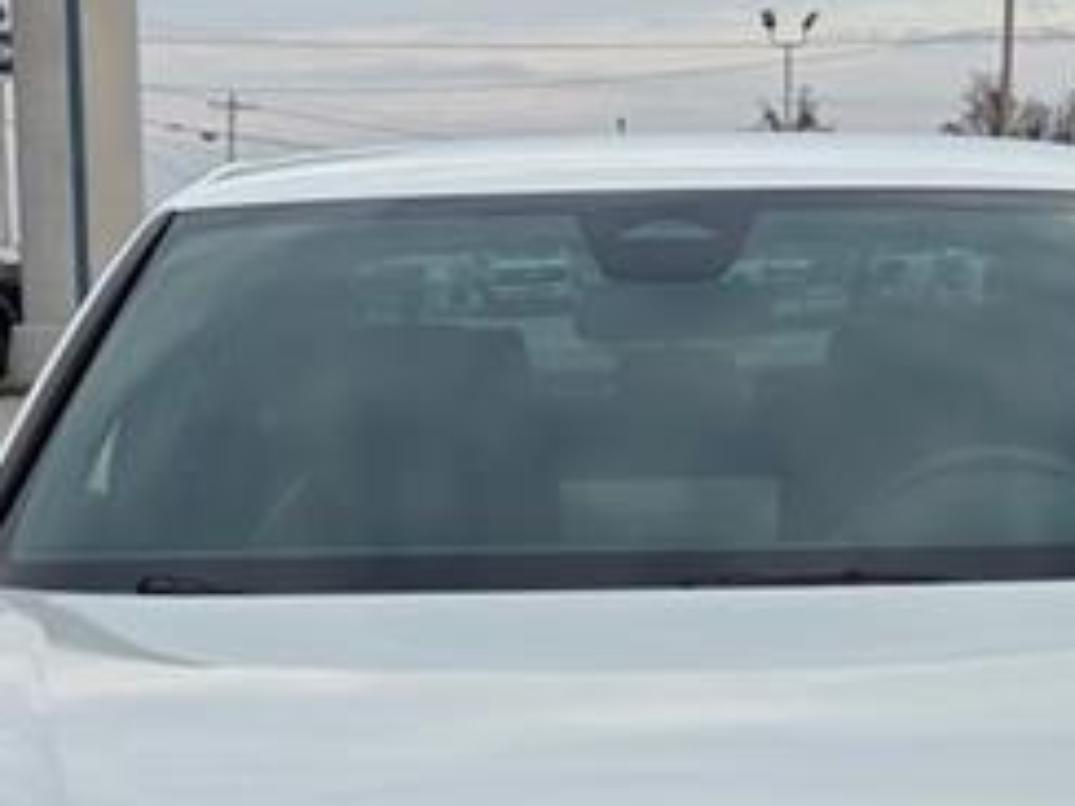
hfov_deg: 15.6
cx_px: 701
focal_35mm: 126
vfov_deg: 11.5
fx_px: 3913
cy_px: 1000
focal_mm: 6.76
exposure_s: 1/980
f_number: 1.78
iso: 64
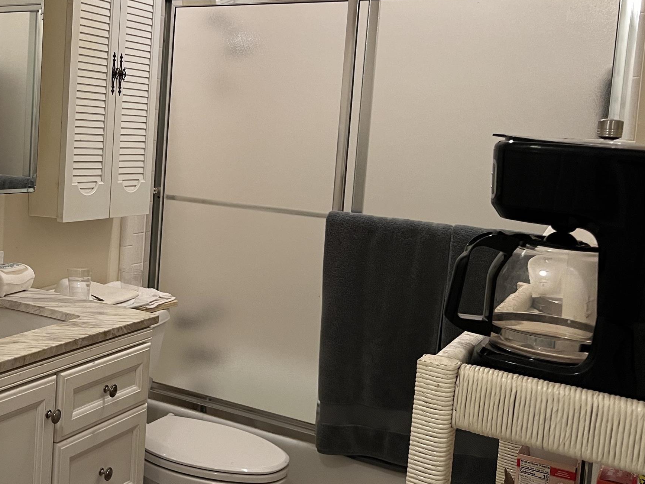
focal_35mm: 46
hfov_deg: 39.4
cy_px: 198
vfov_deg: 31.4
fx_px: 857
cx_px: 117
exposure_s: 1/60
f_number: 1.5
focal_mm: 5.7
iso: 80
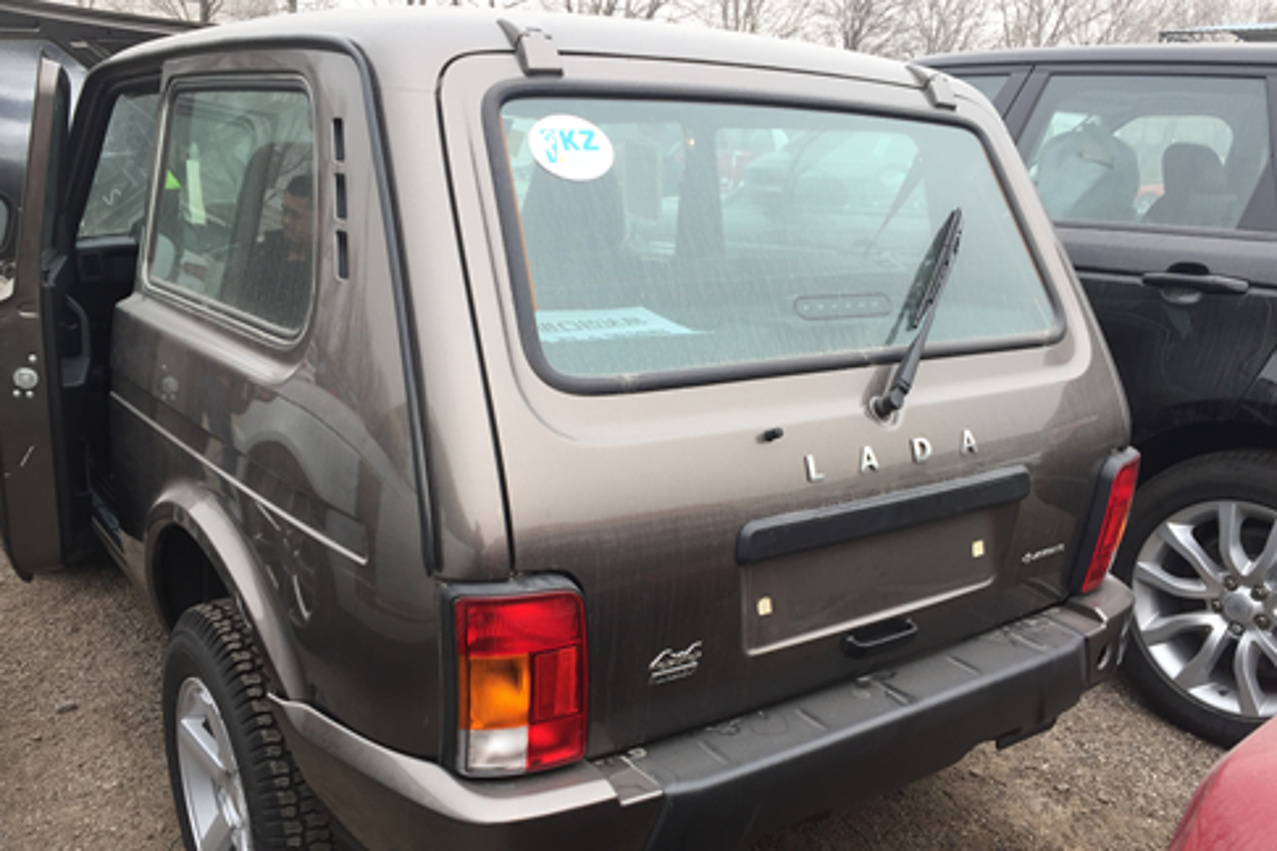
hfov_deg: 60.3
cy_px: 458
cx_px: 638
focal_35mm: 31
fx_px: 1100
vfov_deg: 42.3
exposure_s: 1/177
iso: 32
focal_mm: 4.15
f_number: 2.2
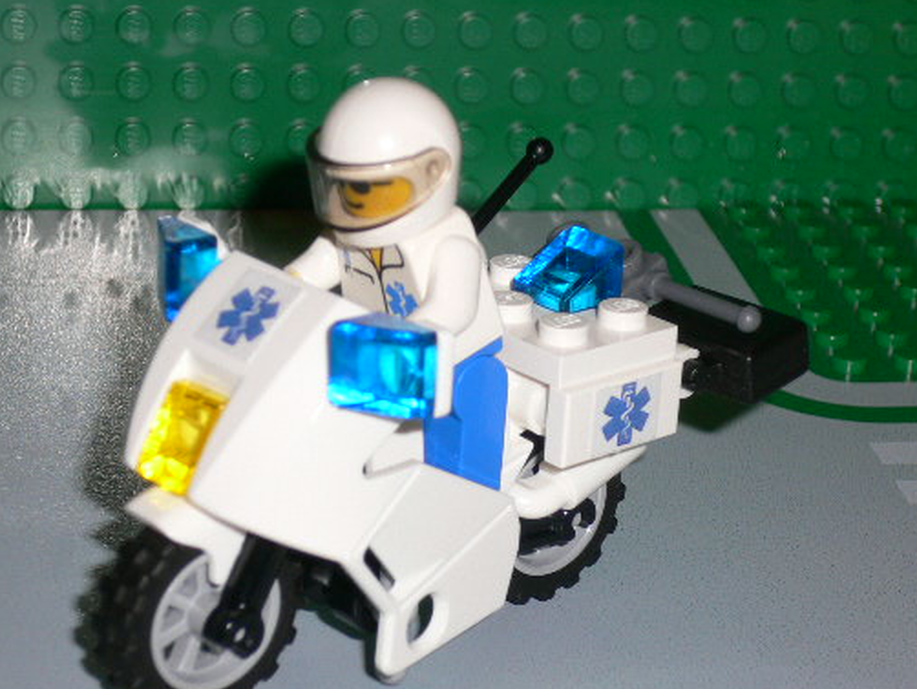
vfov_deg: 13.8
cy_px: 404
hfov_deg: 18.4
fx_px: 2836
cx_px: 406
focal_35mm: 107
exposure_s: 1/60
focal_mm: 14
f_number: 4.6
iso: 80
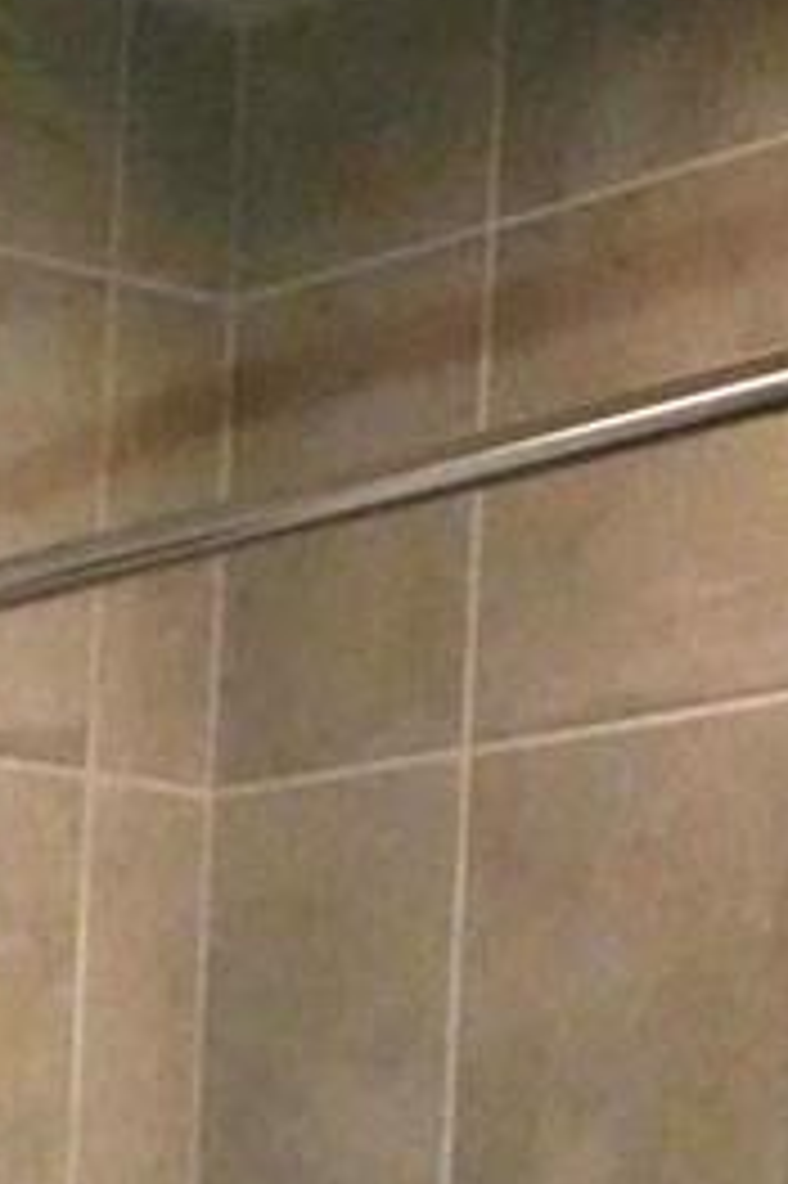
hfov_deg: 10.0
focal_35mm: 128
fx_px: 4208
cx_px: -705
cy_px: 1981
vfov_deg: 14.5
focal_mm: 28
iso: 12800
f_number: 3.5
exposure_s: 1/8000
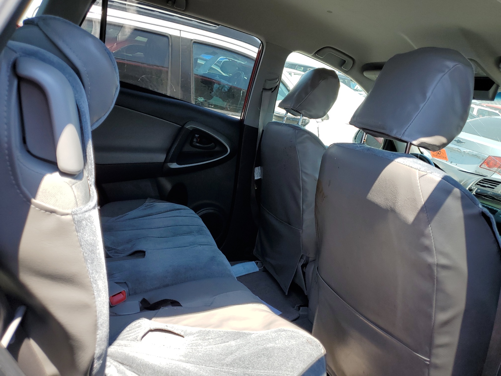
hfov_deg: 67.3
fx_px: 376
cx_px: 250
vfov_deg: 53.1
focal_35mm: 26
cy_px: 188
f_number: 1.5
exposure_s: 1/714
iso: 50
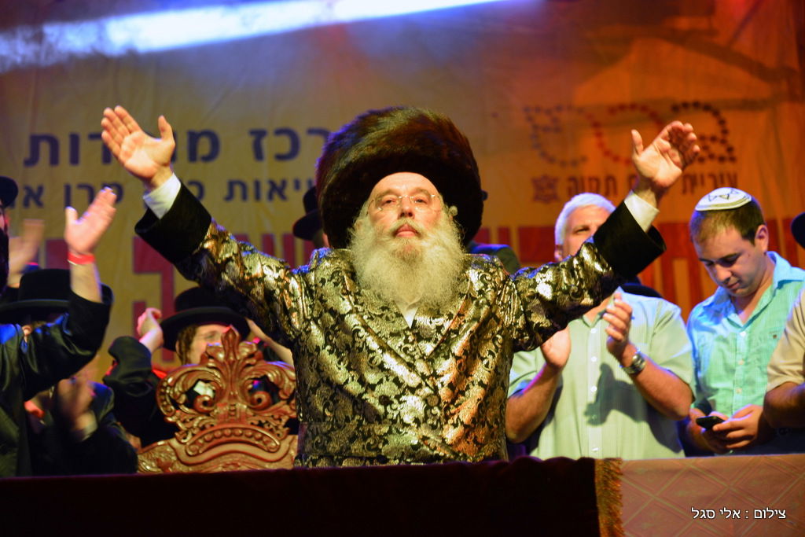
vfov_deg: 16.1
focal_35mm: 85
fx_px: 1901
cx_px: 402
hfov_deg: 23.9
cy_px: 268
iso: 1000
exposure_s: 1/80
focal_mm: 85
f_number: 4
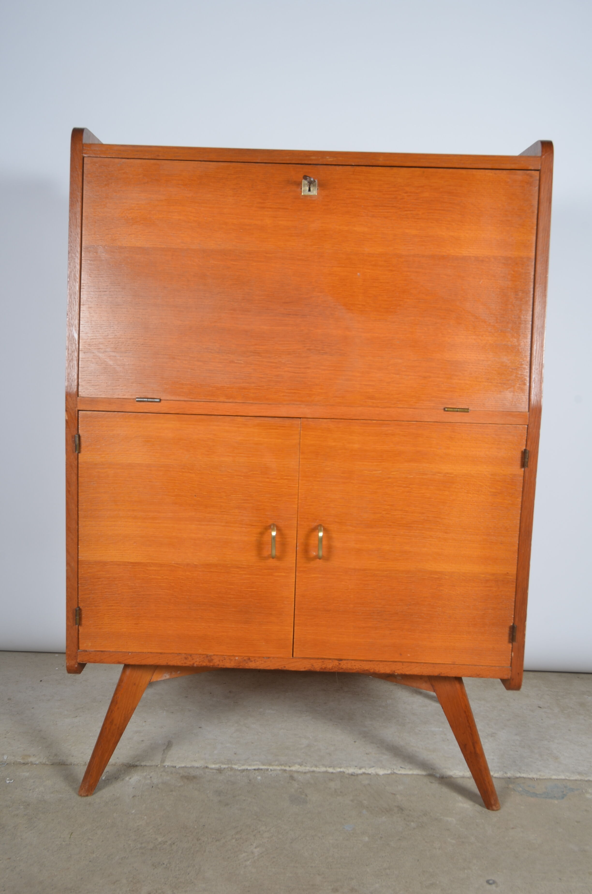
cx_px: 296
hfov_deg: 36.7
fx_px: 892
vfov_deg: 53.2
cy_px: 447
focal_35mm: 36
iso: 100
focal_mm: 24
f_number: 11
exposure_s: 1/125
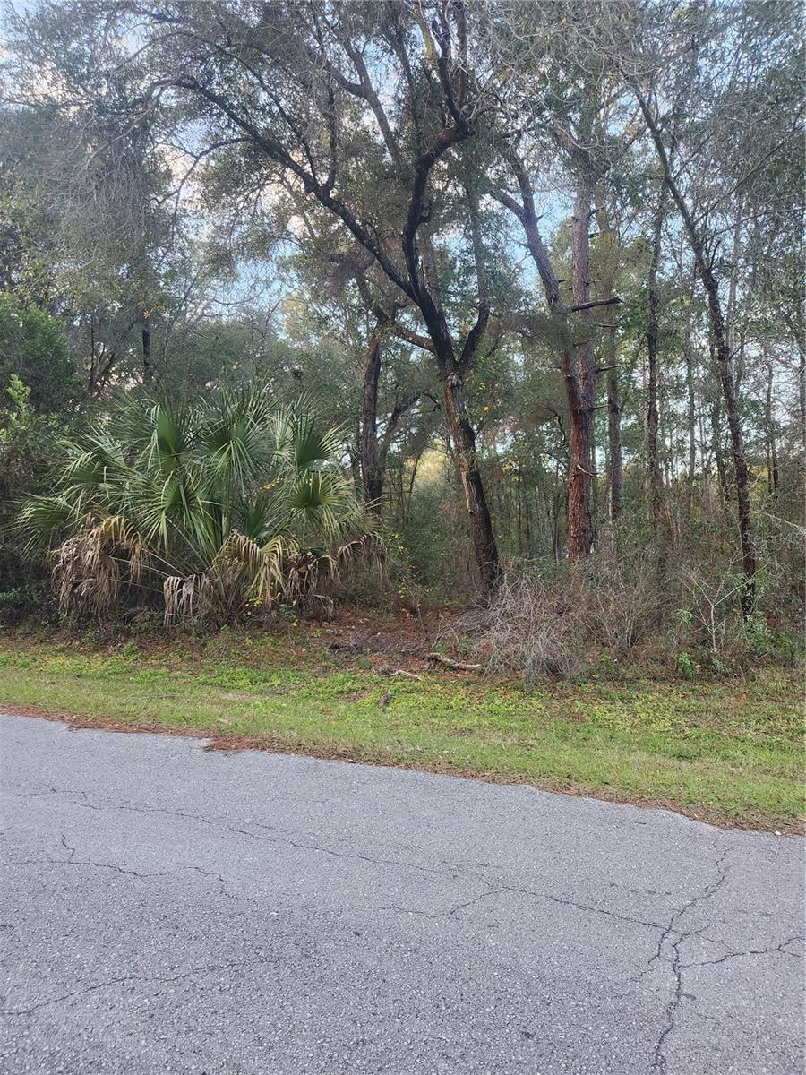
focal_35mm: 23
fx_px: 714
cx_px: 403
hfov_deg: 58.9
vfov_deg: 73.9
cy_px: 538
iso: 125
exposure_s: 1/180
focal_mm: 5.4
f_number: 1.8
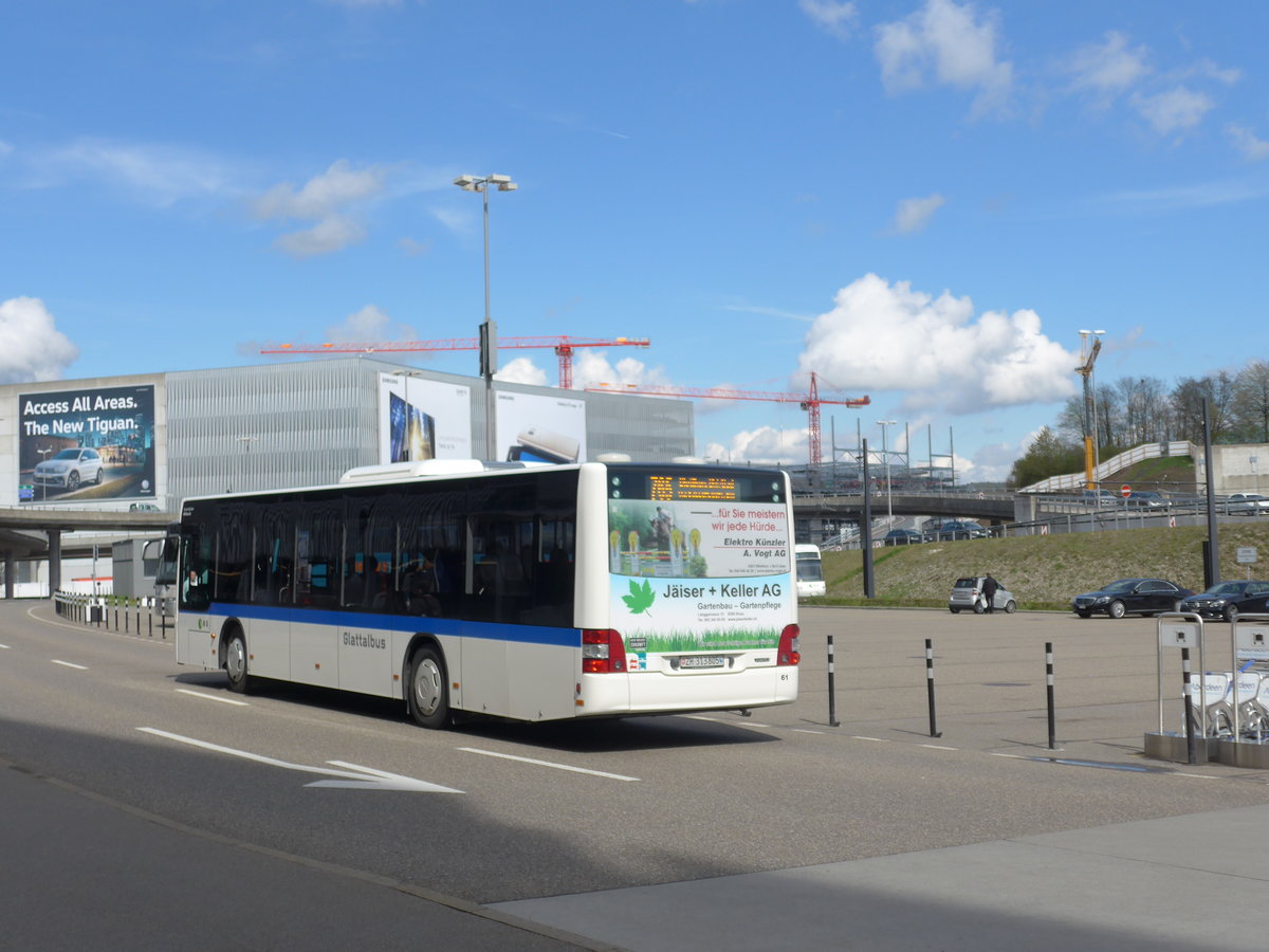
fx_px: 1686
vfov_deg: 31.5
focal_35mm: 46
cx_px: 634
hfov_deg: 41.2
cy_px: 476
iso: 80
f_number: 3
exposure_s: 1/2000
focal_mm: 9.5
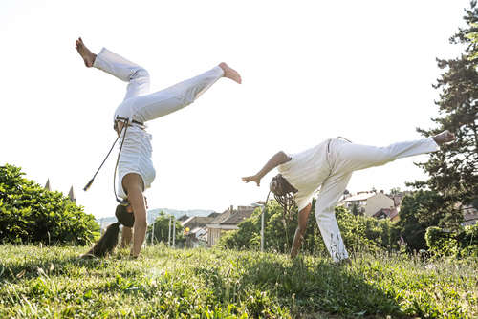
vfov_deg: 41.2
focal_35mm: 32
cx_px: 239
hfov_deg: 58.7
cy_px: 160
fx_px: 425
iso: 500
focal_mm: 32
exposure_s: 1/1250
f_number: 5.6
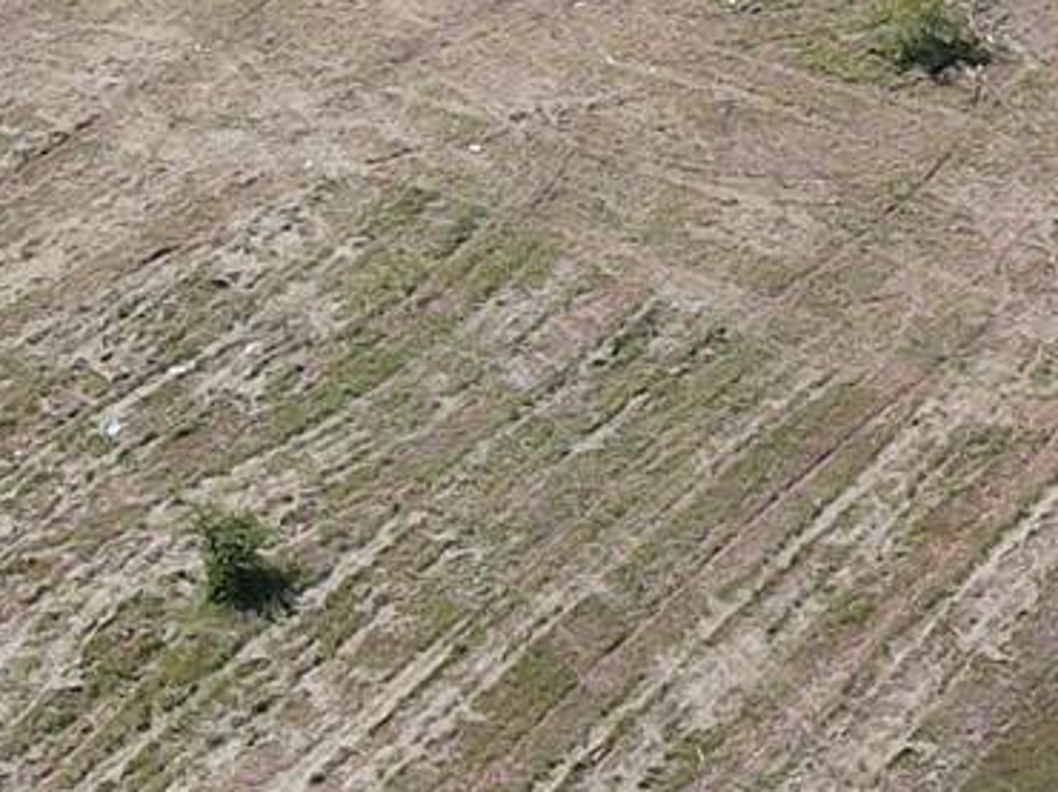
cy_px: -189
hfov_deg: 13.3
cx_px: 1904
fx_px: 4062
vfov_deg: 10.9
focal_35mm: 133
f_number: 2.8
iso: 100
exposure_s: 1/500
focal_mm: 4.5
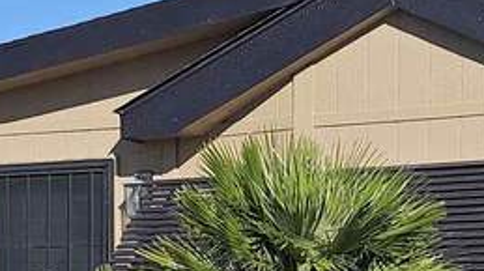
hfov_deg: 17.3
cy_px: 398
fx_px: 1590
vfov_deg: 9.5
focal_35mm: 124
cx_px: 252
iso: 10
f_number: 1.7
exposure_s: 1/1111
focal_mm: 6.3
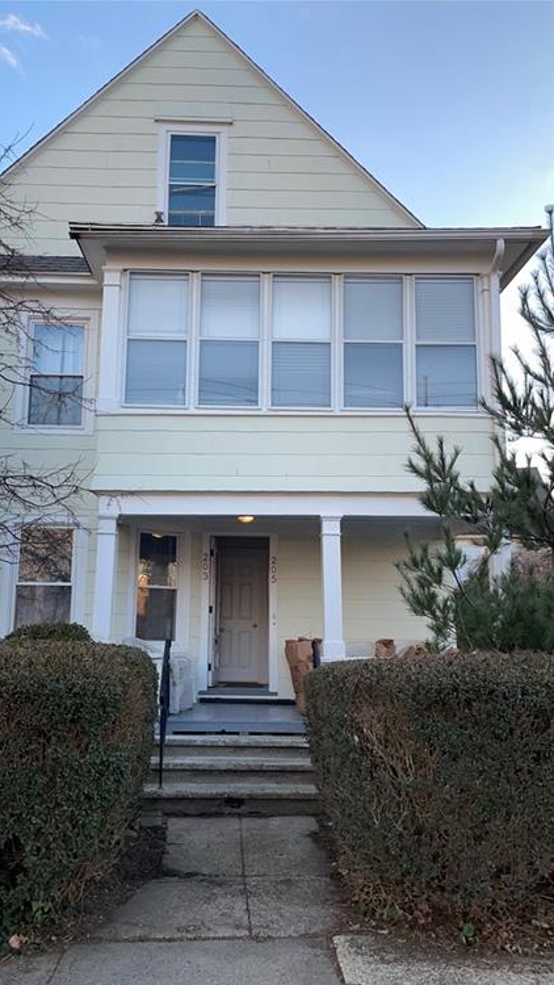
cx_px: 236
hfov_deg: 40.1
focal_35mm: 29
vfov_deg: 66.1
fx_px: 757
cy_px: 503
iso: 32
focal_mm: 4.2
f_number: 1.6
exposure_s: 1/651
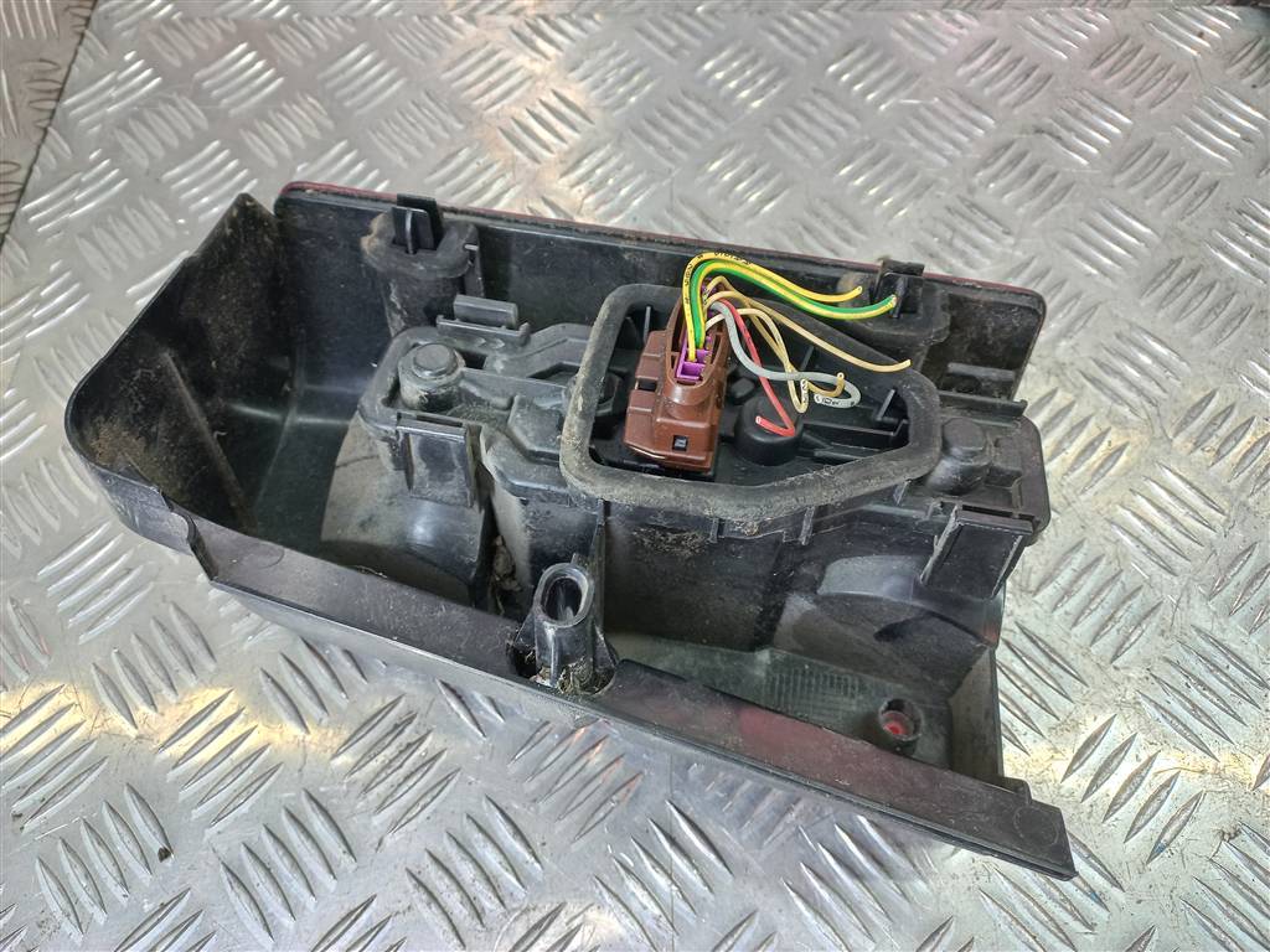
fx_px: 917
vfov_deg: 54.9
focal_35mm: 25
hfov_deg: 69.4
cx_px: 635
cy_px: 476
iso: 160
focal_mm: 4.6
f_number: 1.8
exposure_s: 1/50
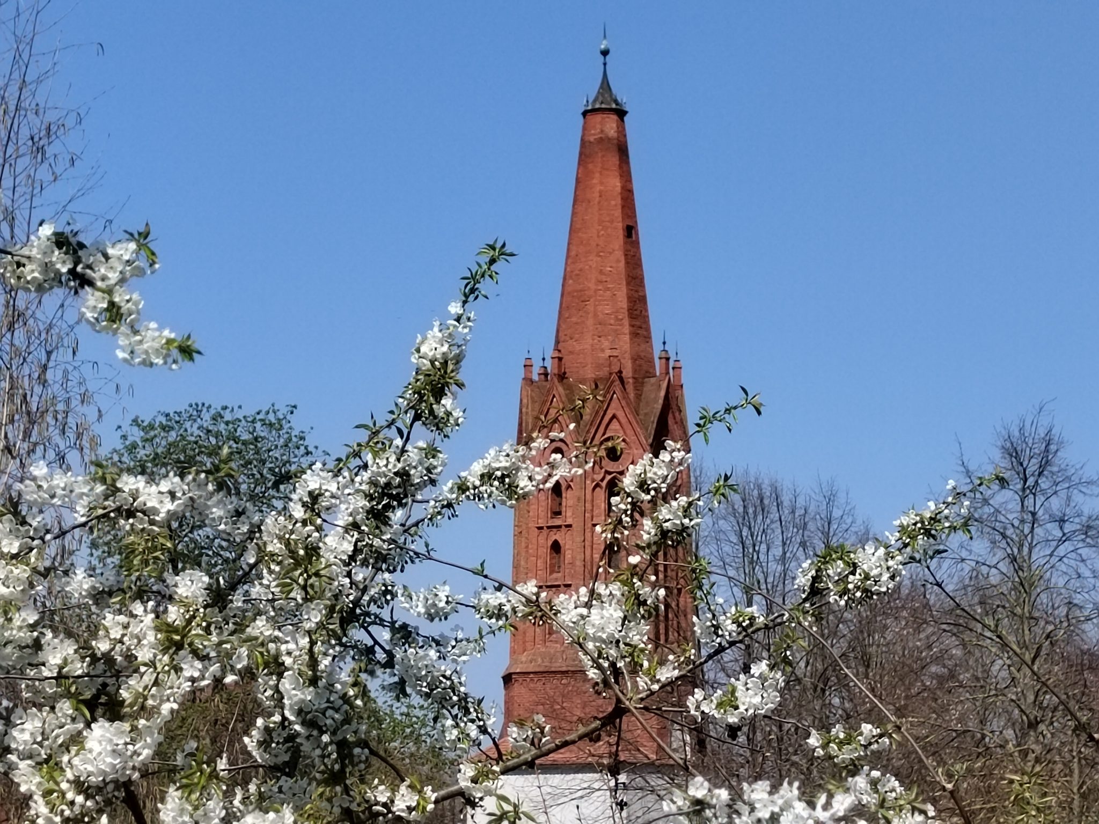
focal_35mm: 113
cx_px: 550
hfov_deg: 17.4
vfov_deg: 13.1
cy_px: 412
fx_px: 3588
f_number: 1.9
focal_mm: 5.52
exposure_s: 1/2000
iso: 313
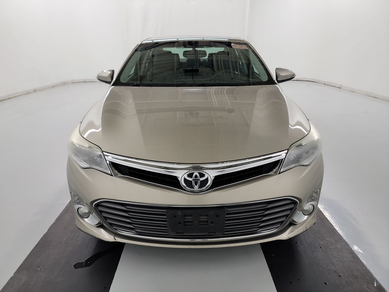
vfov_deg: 56.8
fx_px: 270
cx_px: 194
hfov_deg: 71.6
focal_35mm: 24
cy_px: 146
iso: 295
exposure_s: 1/59
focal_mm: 6.7
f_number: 1.8
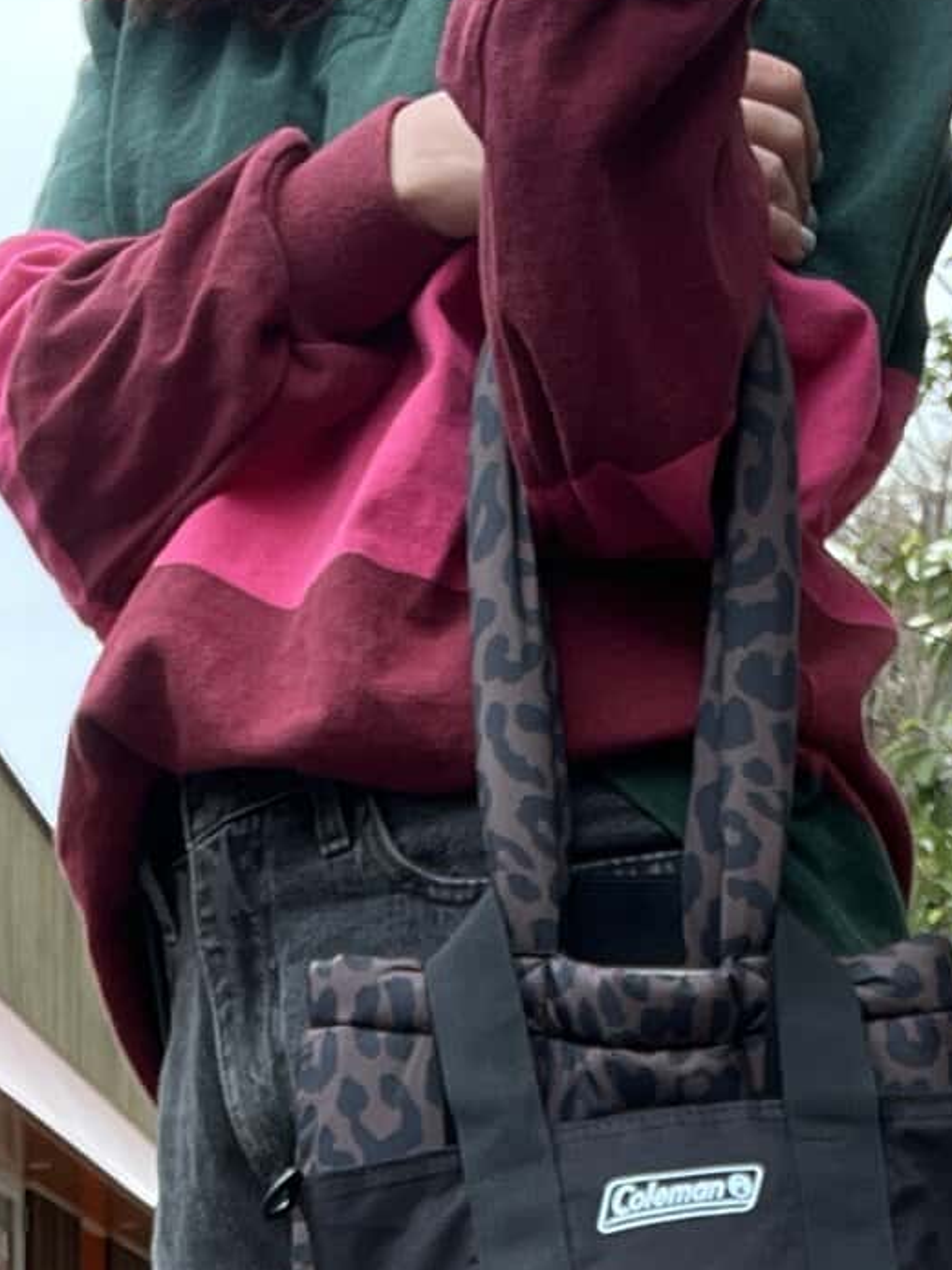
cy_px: 1700
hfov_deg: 17.7
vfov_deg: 21.1
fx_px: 3045
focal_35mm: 83
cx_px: 275
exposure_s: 1/121
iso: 25
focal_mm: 2.71
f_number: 2.2
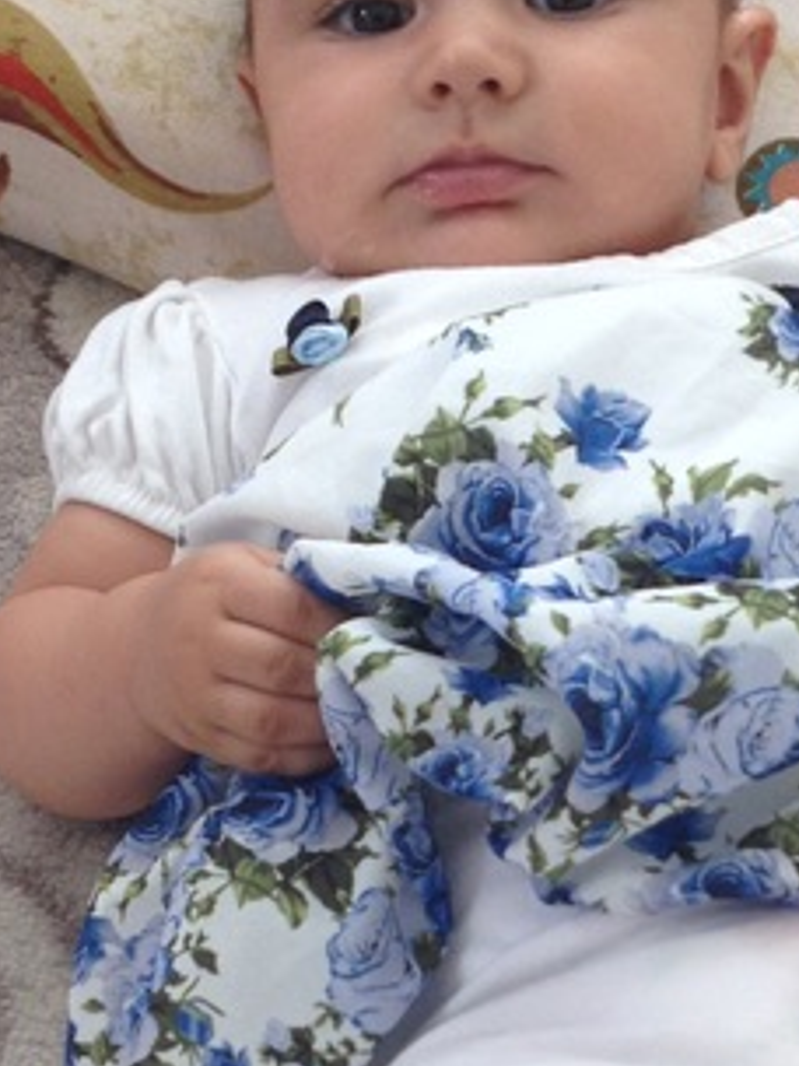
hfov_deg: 12.5
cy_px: 989
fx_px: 3632
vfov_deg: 16.4
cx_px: 631
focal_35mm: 118
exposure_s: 1/60
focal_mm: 4.28
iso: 50
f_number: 2.4
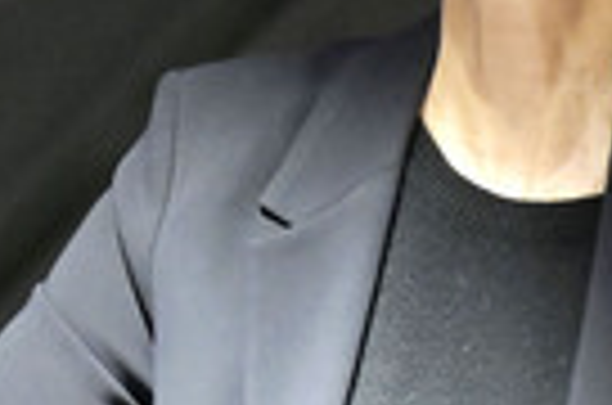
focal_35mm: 1663
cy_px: 158
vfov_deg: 0.8
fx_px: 28205
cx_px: 529
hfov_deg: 1.2
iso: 8000
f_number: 6.3
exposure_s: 1/1000
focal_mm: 500
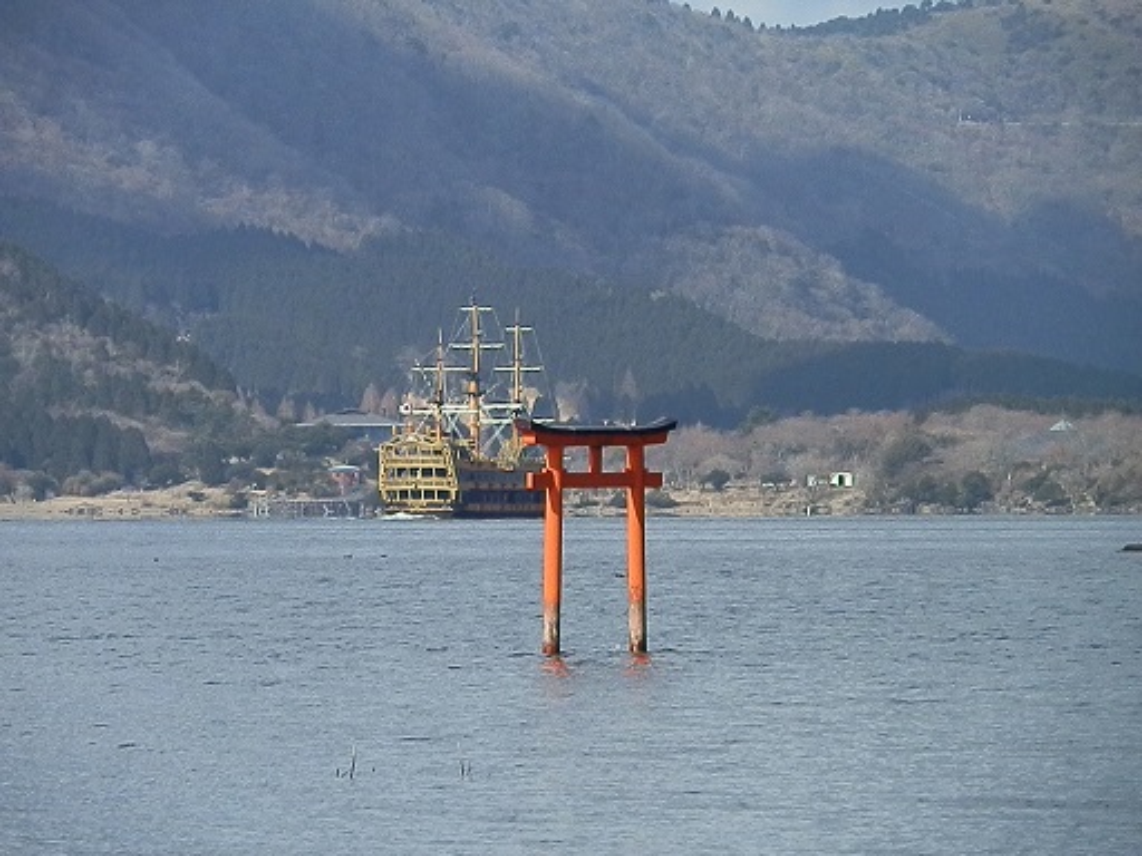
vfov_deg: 5.0
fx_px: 9798
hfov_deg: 6.7
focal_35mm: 297
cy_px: 428
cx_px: 571
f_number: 12.4
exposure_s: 1/640
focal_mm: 53.14
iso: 640
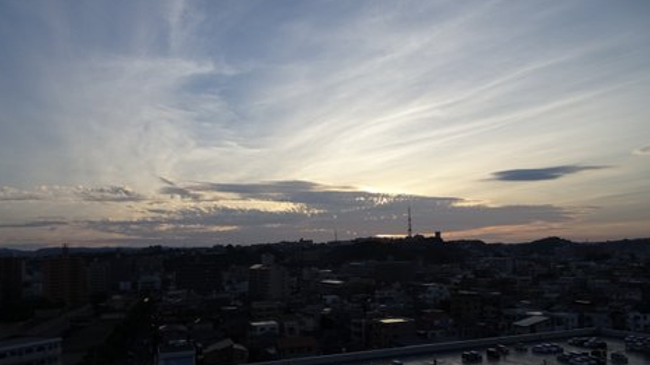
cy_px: 242
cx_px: 316
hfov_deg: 69.9
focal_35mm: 27
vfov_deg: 42.3
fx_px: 465
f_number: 3.5
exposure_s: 1/640
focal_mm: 4.1
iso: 80
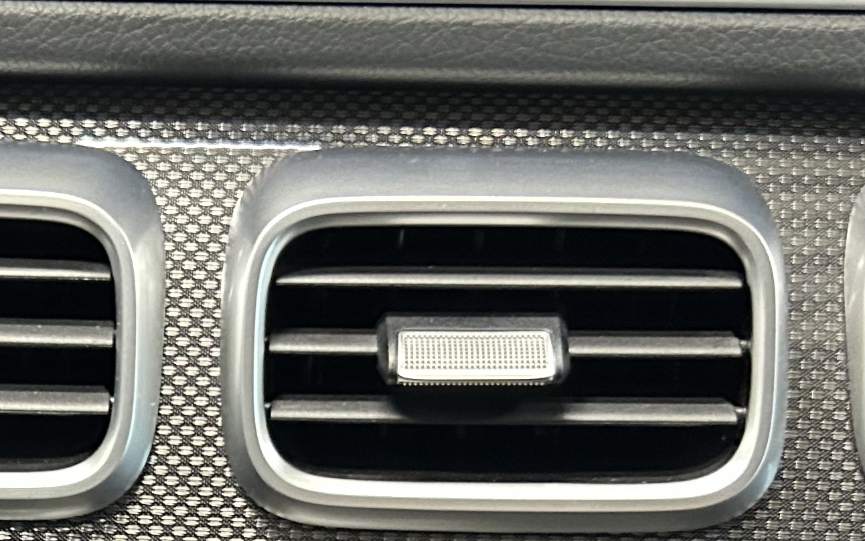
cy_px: 783
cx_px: 212
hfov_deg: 23.8
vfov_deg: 14.3
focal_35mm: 86
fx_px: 2028
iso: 800
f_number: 1.5
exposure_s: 1/30
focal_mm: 5.7
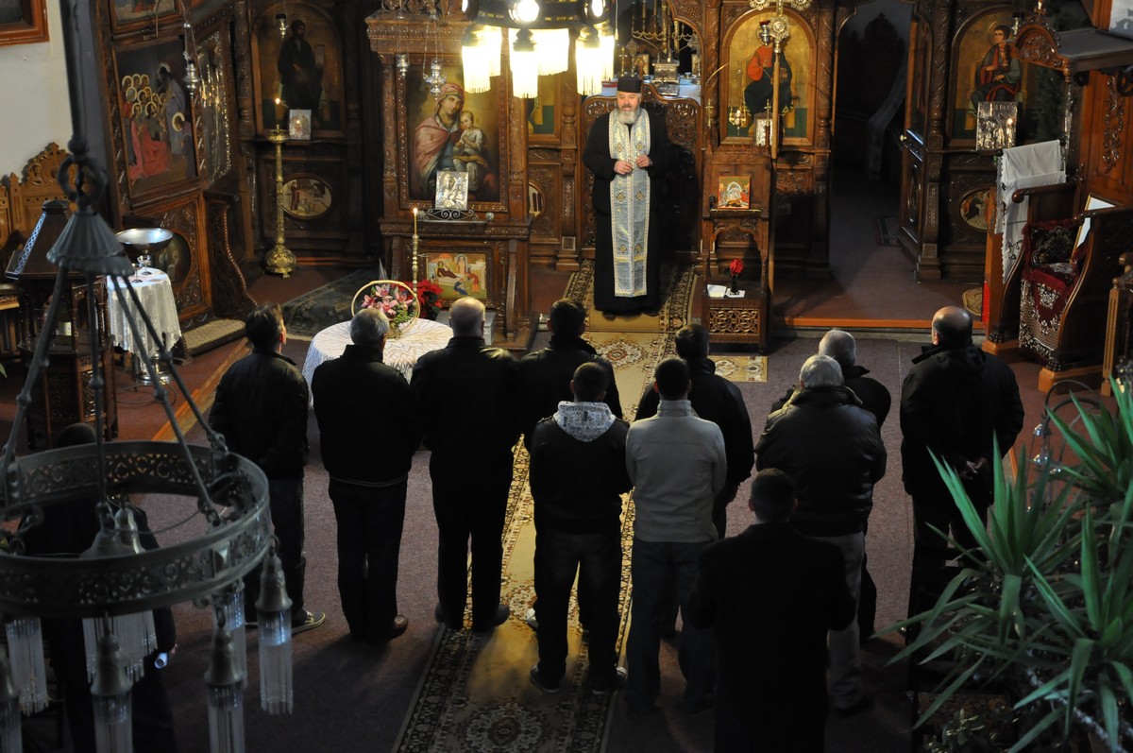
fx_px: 2263
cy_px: 376
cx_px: 566
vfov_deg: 18.9
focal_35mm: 72
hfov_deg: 28.1
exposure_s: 1/20
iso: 1600
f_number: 4.8
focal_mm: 48
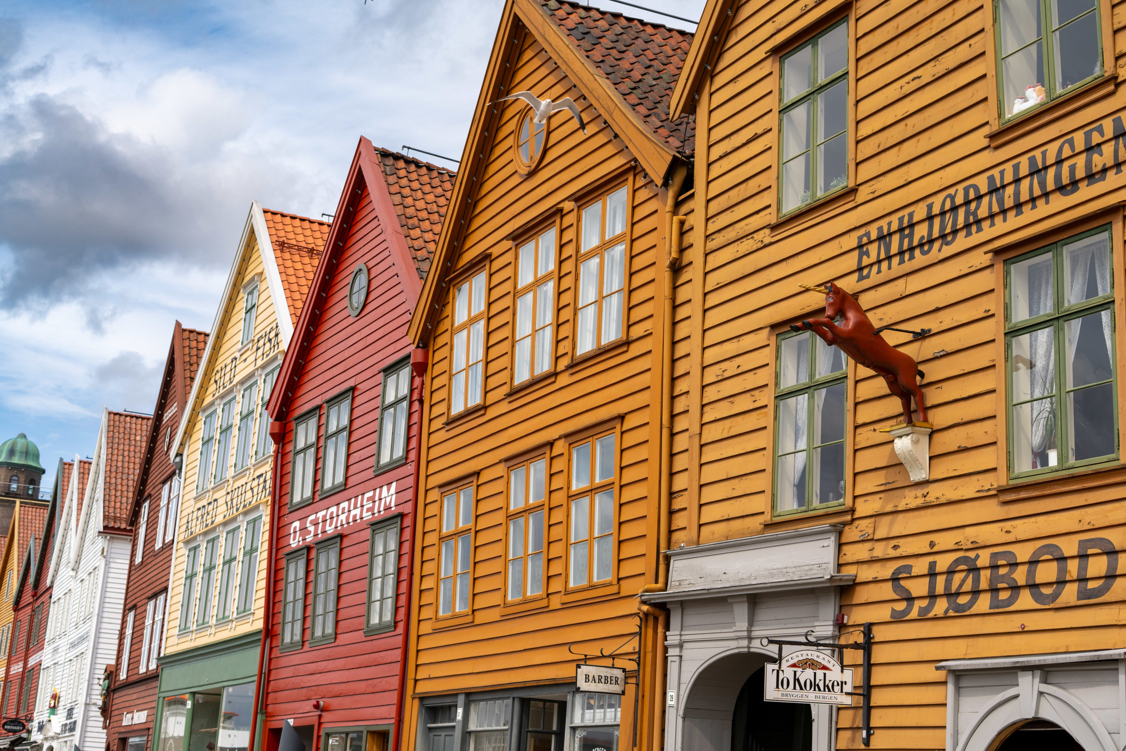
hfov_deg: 39.6
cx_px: 563
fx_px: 1564
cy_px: 376
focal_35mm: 50
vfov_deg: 27.0
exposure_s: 1/1000
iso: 100
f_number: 4.5
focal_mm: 50
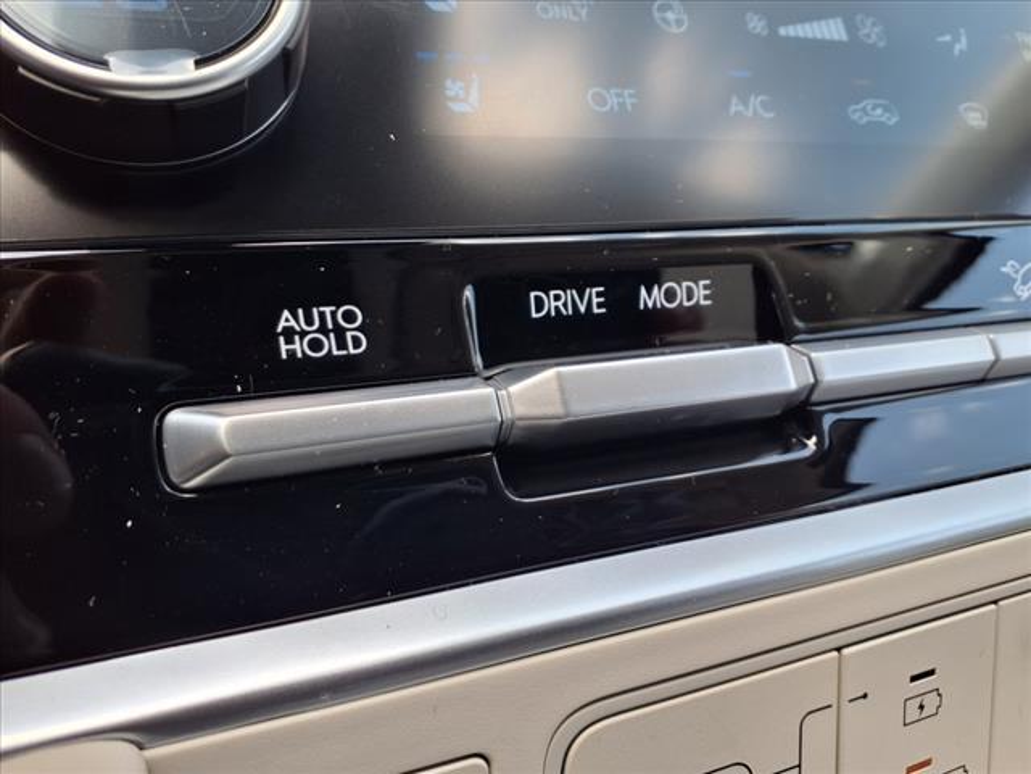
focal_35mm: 27
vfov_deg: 51.4
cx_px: 516
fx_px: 804
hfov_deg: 65.3
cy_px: 387
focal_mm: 3.58
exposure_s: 1/182
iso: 40
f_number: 1.9
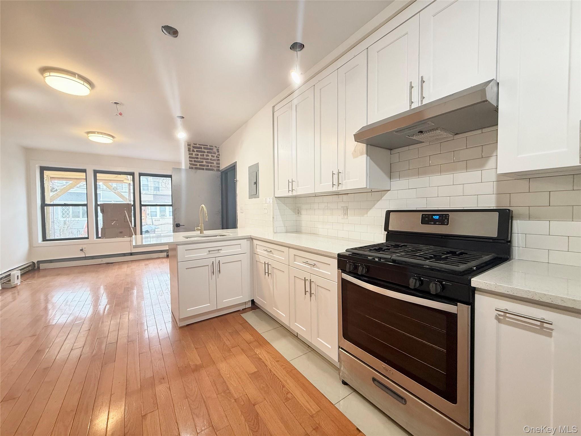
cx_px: 290
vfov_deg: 85.7
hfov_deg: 102.1
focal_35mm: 14
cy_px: 218
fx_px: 235
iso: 250
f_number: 2.2
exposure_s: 1/60
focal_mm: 2.22
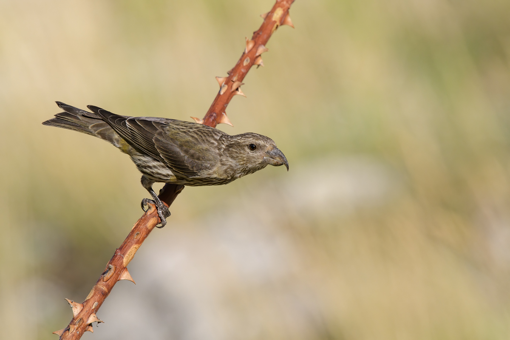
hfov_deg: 3.3
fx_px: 8924
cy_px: 170
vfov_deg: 2.2
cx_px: 255
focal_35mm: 630
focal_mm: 420
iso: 640
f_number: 8
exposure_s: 1/1600
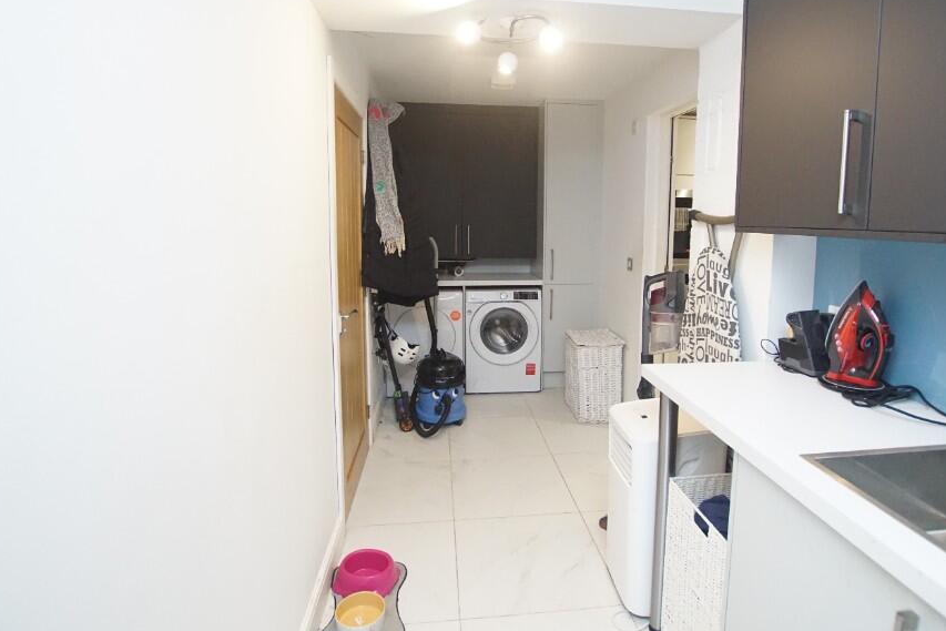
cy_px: 328
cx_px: 500
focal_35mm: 18
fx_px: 473
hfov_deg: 89.9
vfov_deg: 67.4
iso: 3200
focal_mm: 10
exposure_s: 1/160
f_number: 3.5
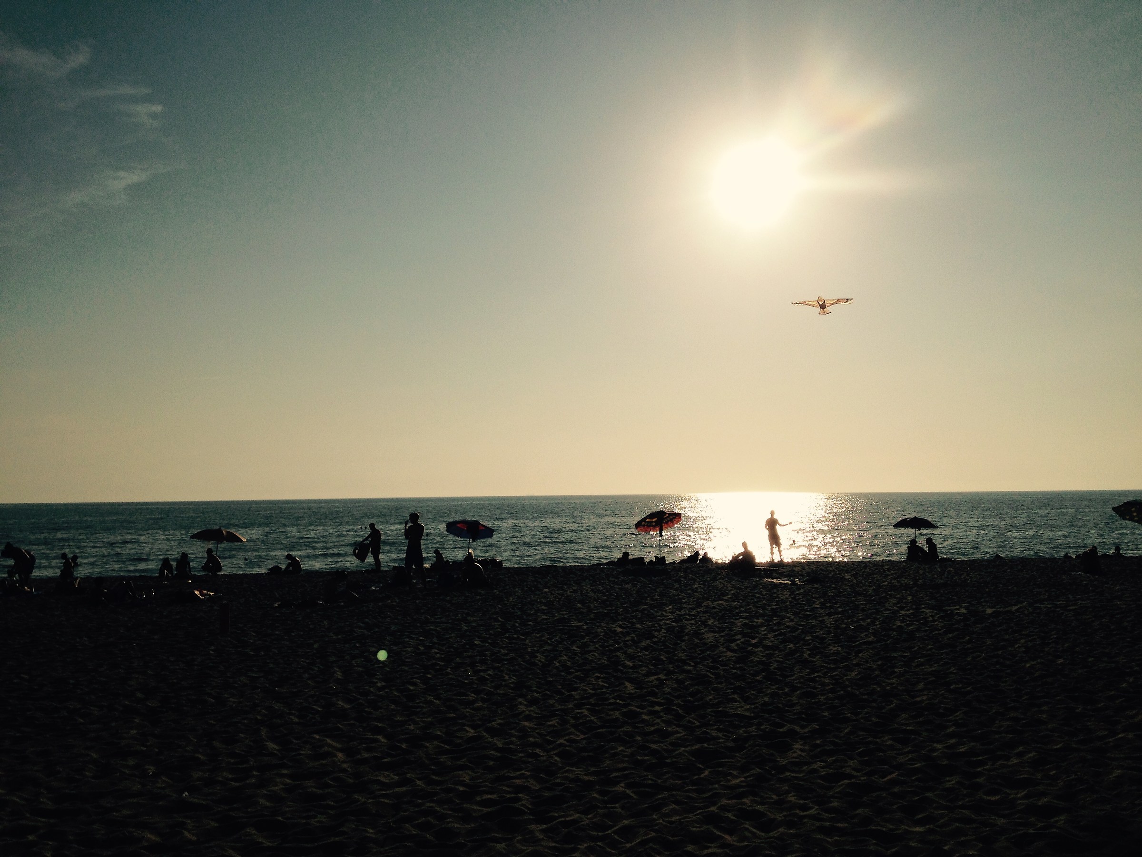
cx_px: 571
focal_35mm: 35
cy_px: 428
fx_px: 1155
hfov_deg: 52.6
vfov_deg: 40.7
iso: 50
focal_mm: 4.28
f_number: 2.4
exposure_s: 1/13889
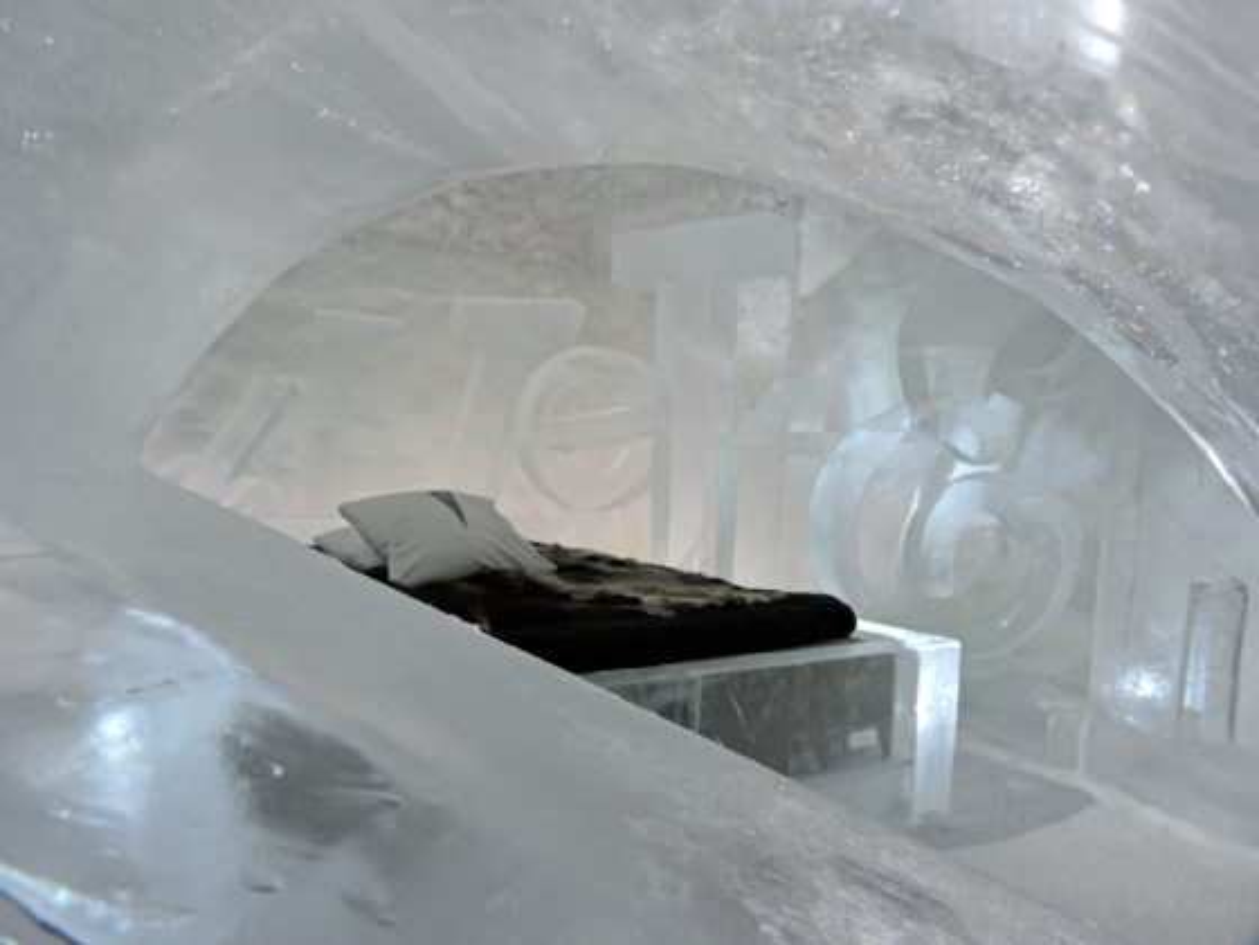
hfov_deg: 71.6
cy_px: 472
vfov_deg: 56.8
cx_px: 630
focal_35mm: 24
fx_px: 873
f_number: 3.3
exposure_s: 1/10
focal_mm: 4.3
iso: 400
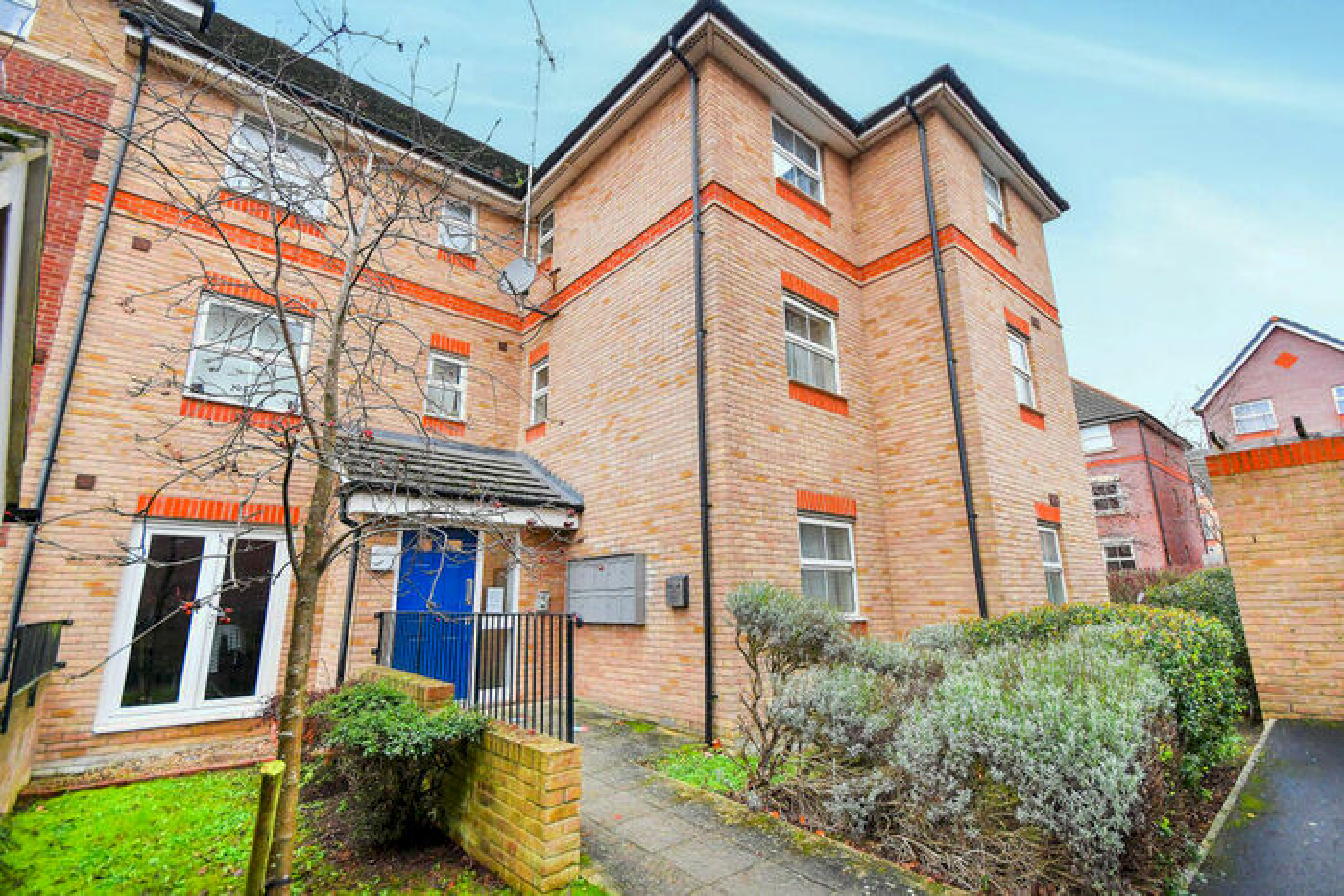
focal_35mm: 15
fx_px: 560
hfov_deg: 100.4
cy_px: 448
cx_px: 672
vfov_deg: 77.4
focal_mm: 10
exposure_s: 1/400
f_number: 7.1
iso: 2000
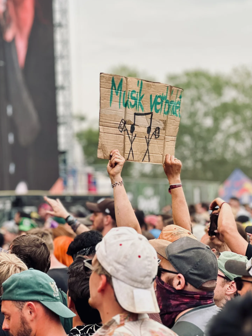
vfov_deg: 19.1
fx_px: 1000
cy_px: 137
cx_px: 92
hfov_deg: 14.4
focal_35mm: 103
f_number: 2.8
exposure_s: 1/200
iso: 25
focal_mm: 9
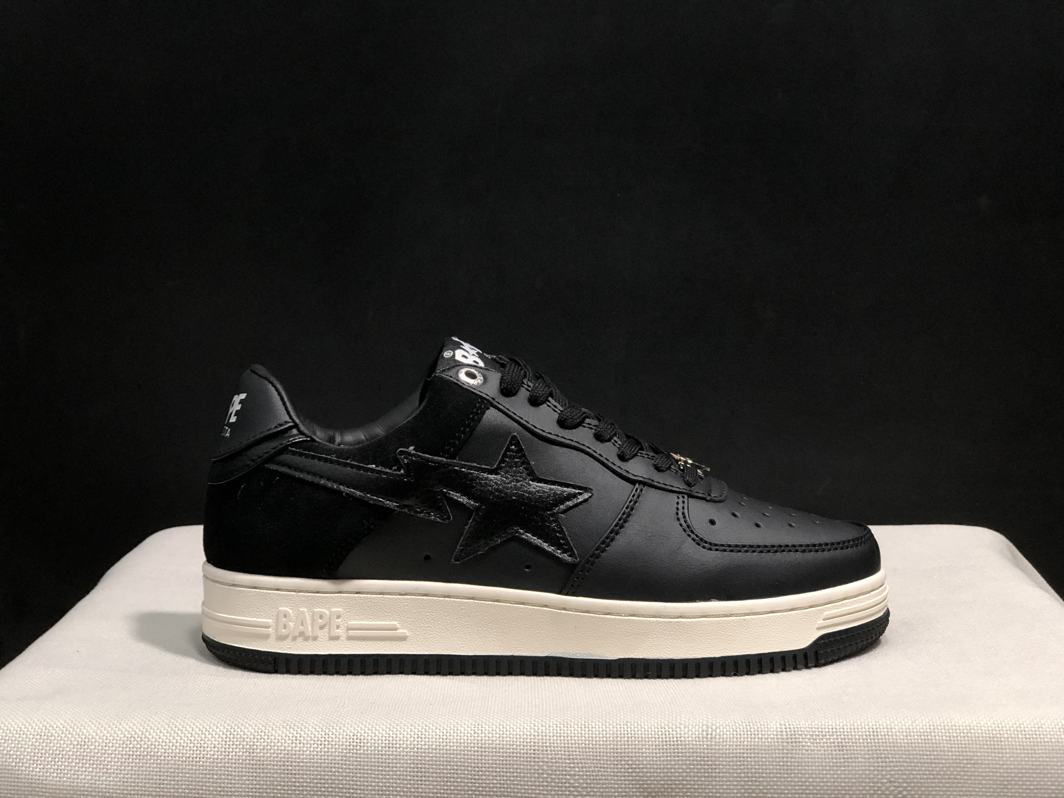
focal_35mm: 57
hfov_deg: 33.8
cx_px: 532
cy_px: 399
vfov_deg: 25.7
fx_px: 1752
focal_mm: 6.6
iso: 125
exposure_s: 1/30
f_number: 2.8
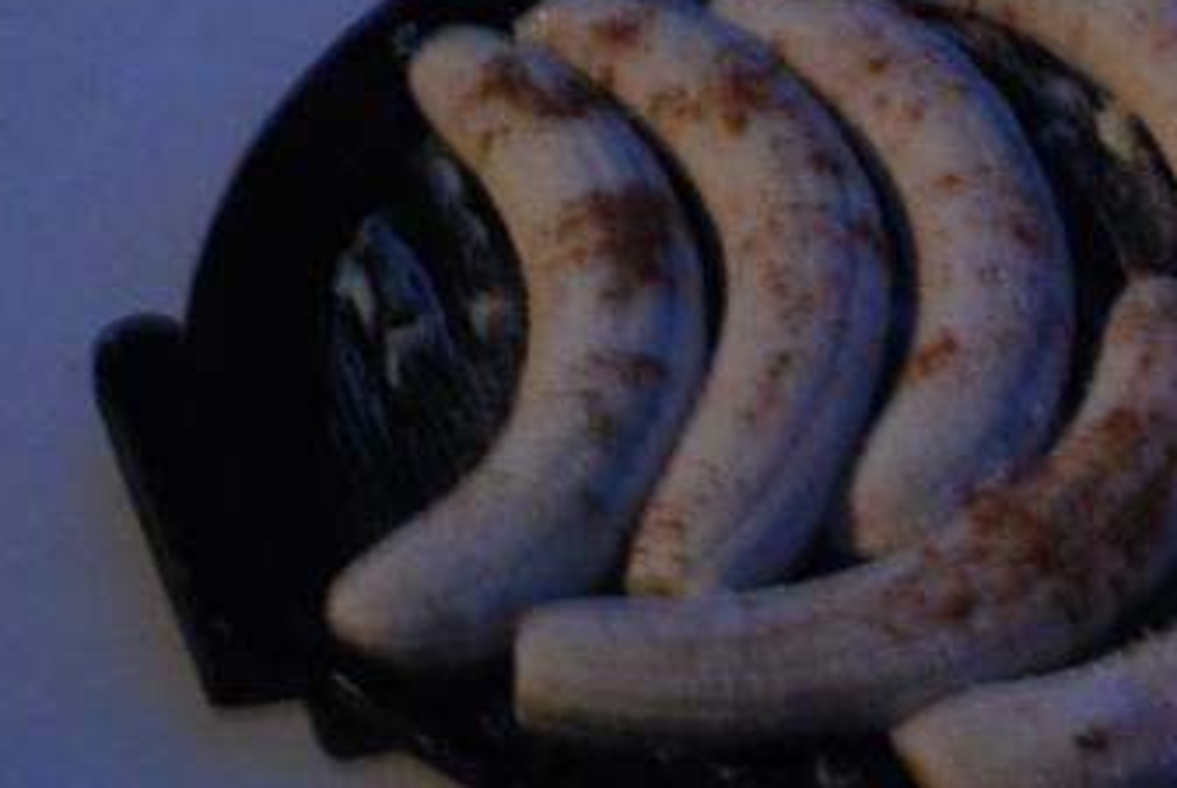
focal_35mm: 100
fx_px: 3274
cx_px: 1093
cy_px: 273
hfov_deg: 19.9
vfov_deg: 13.7
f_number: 4
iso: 1600
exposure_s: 1/10
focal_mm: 28
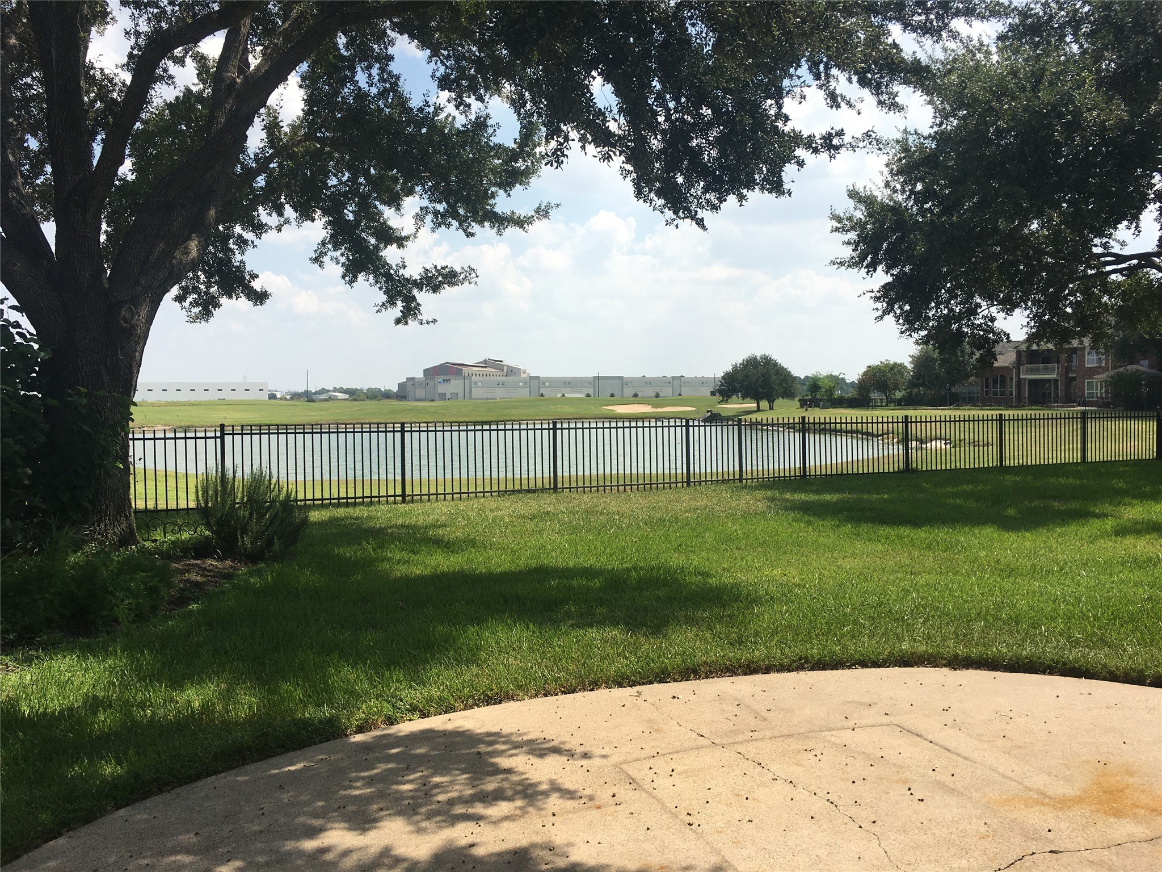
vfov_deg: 48.2
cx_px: 581
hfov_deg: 61.7
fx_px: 973
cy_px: 436
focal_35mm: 29
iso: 25
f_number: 2.2
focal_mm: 4.15
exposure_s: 1/2024
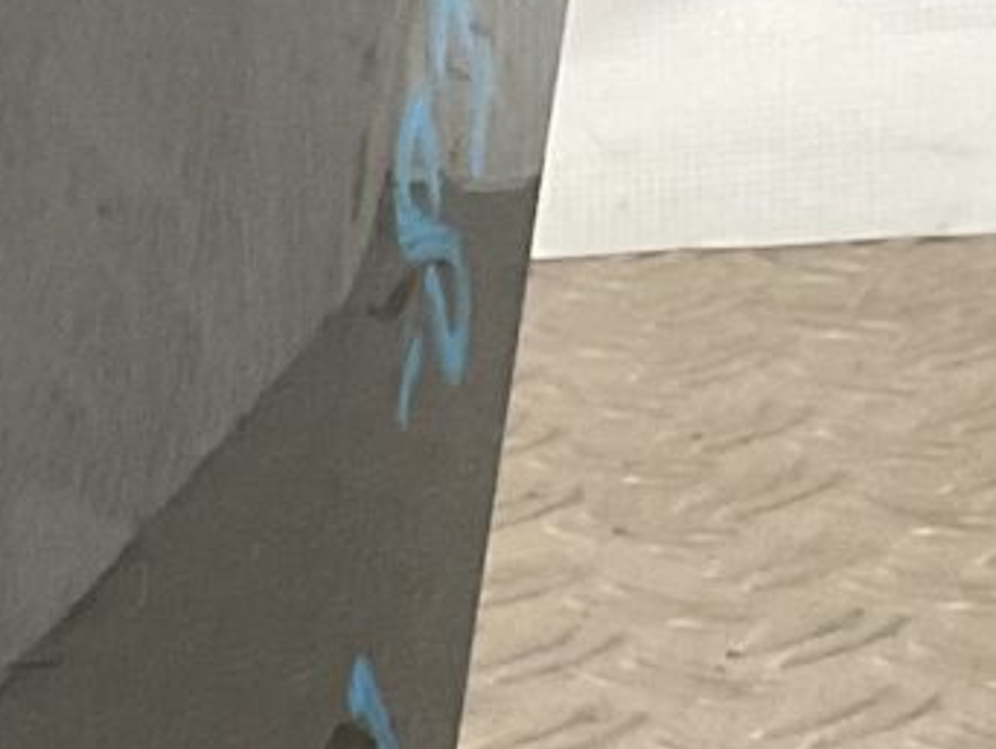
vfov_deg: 6.7
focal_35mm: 217
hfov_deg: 8.3
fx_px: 6248
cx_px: -1465
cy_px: 1457
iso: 64
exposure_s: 1/120
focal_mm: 3
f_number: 1.8
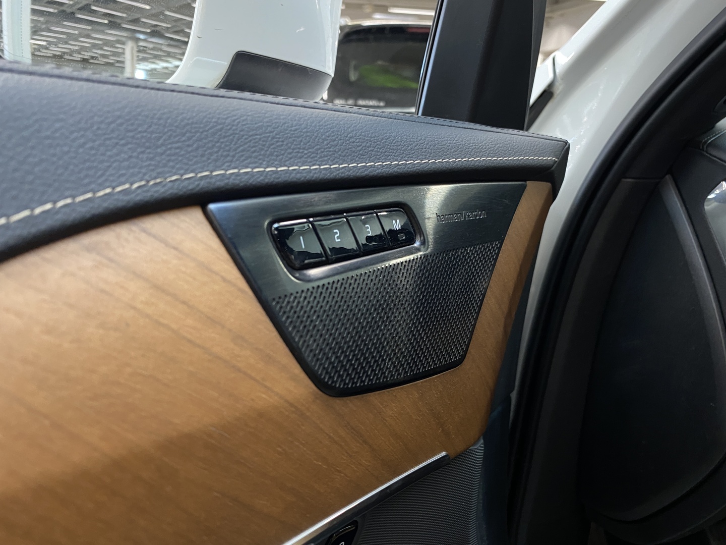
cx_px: 363
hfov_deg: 67.3
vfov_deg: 53.1
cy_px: 272
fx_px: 545
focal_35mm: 26
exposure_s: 1/50
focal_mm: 4.25
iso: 200
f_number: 1.8
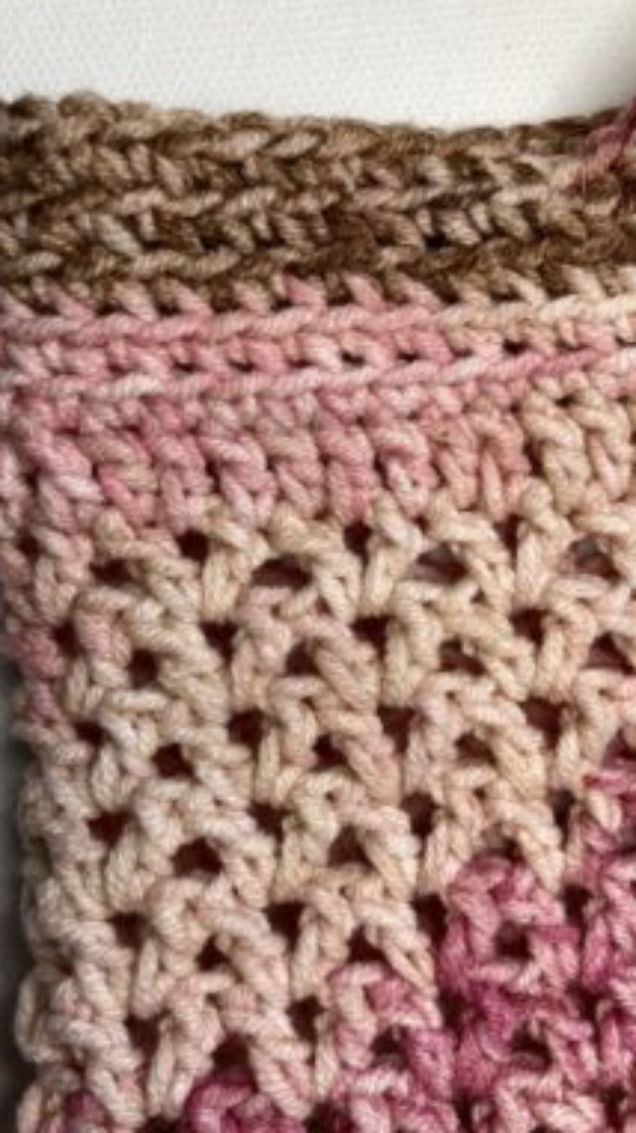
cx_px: 312
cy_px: 562
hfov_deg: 36.6
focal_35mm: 32
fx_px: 960
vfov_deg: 61.0
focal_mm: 3.99
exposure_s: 1/100
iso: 40
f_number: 1.8
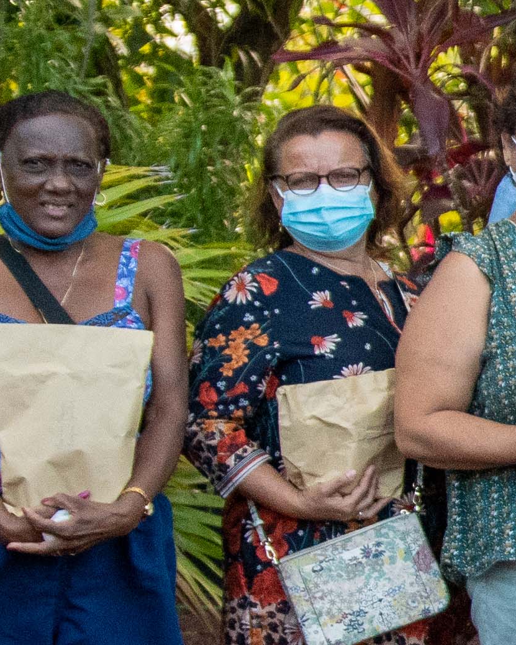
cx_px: 1380
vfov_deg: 11.6
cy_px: 367
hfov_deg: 8.3
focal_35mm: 166
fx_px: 3169
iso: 2500
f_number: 1.8
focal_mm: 22
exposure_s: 1/8000
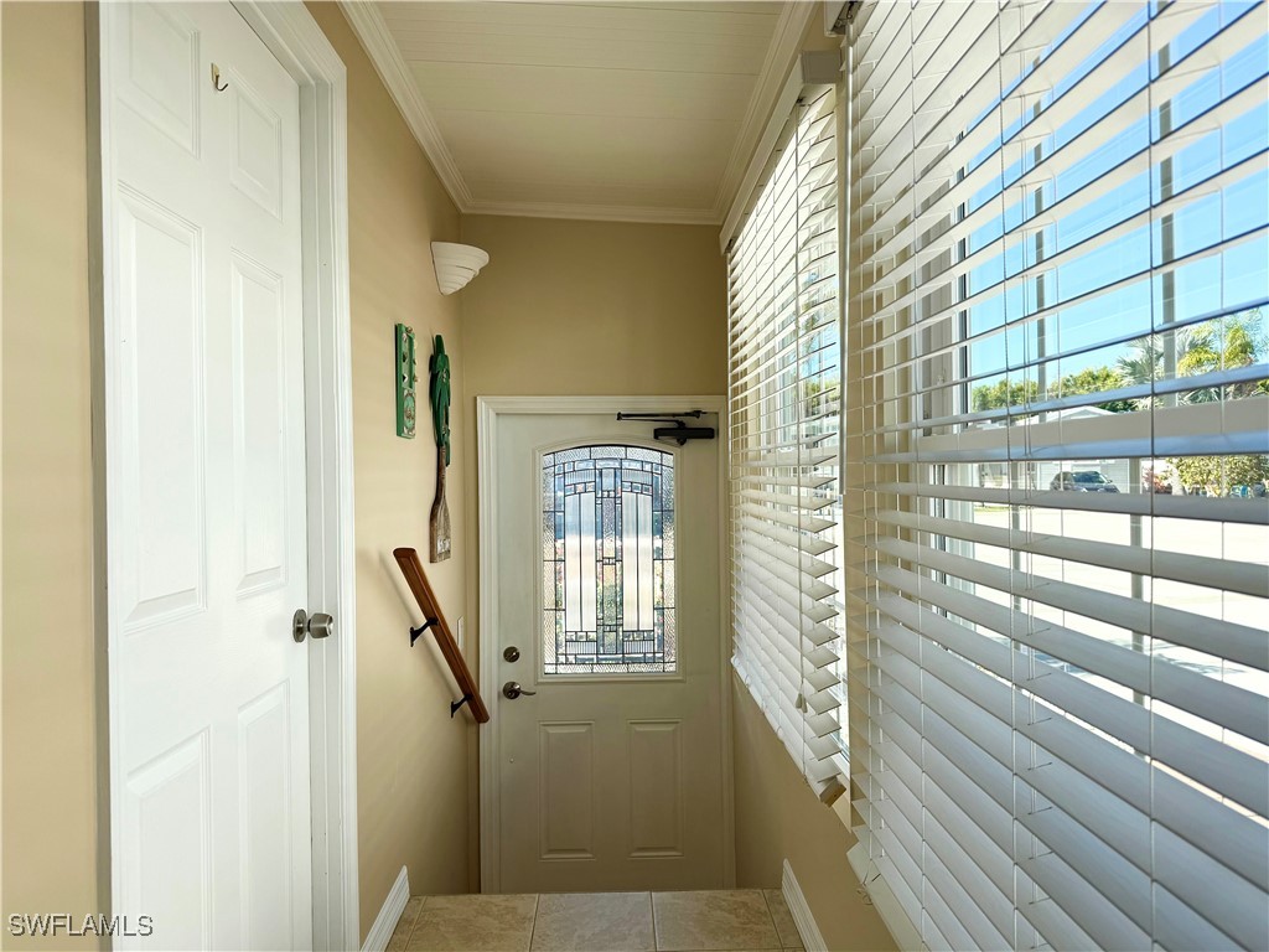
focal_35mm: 24
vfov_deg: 56.8
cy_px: 476
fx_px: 880
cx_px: 634
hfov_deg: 71.6
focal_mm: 6.76
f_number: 1.78
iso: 80
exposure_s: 1/1553
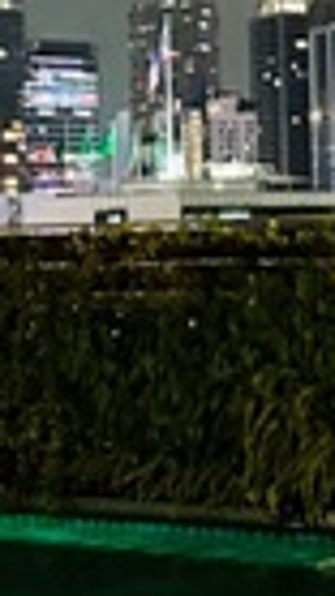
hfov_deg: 8.0
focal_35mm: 151
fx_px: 2389
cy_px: 172
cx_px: 219
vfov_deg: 14.2
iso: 2000
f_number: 1.78
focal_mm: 6.86
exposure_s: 1/15
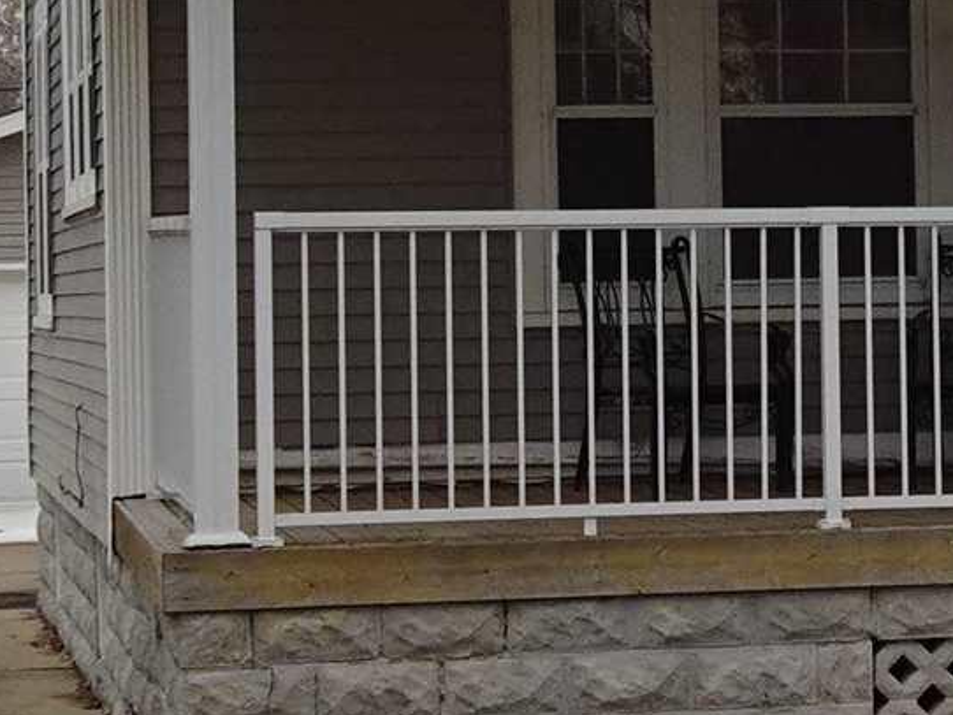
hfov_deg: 14.3
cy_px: 190
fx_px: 3746
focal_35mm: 136
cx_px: 920
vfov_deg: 10.9
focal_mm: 4.26
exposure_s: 1/250
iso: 80
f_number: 3.5
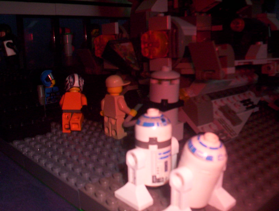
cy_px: 106
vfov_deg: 37.9
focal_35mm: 38
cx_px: 140
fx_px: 307
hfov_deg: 48.9
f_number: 4.5
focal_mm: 4.99
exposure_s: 1/60
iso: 140
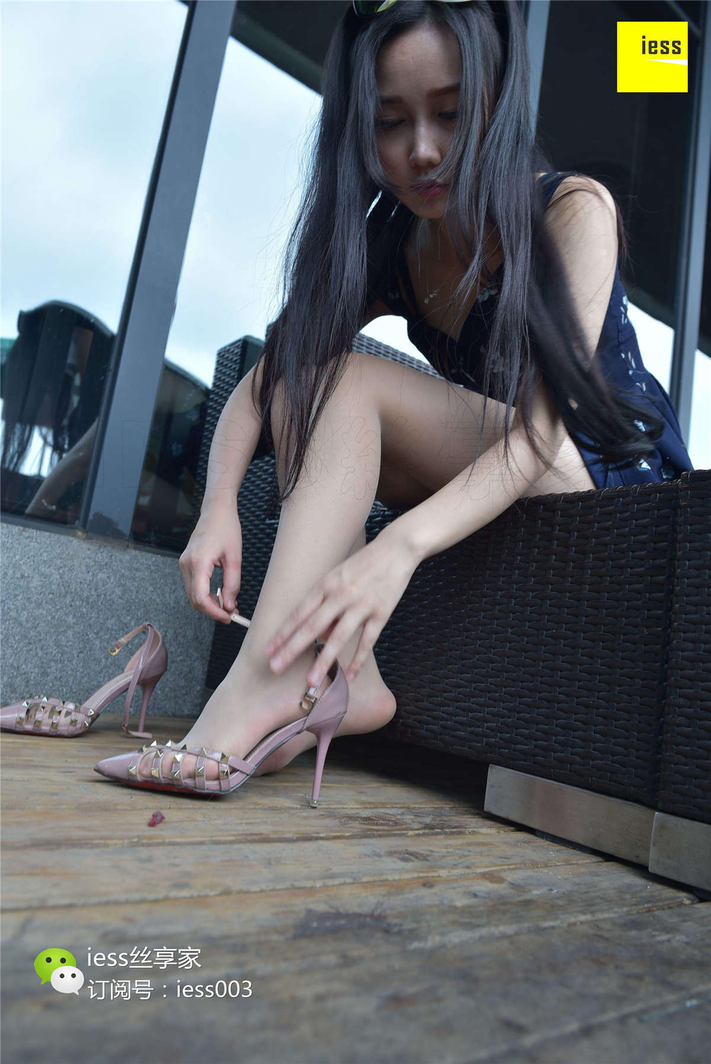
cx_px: 356
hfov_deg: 48.0
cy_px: 532
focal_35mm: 27
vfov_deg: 67.4
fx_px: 799
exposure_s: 1/125
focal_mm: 27
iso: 250
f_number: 6.3
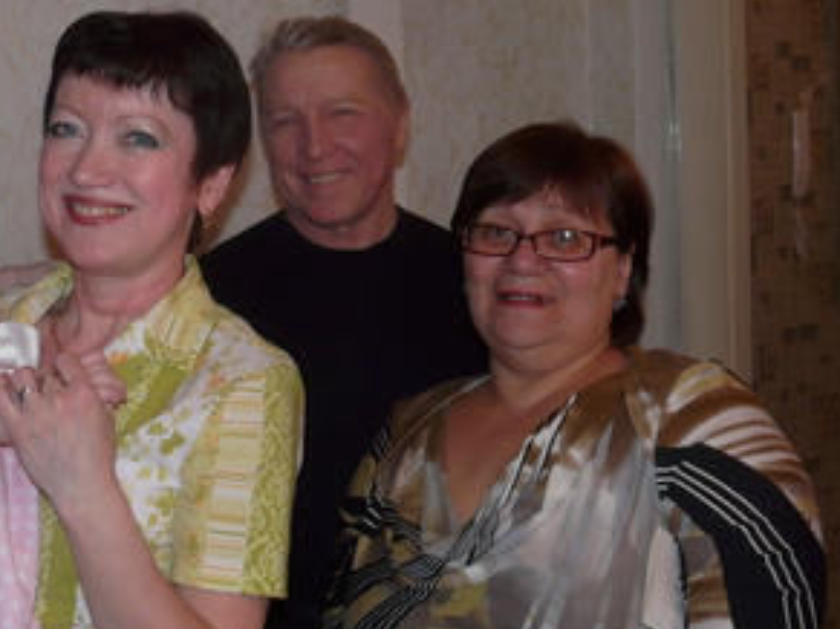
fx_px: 1286
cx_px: 274
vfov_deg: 27.1
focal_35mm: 53
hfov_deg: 35.8
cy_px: 157
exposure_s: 1/30
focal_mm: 4.6
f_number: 2.8
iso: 100
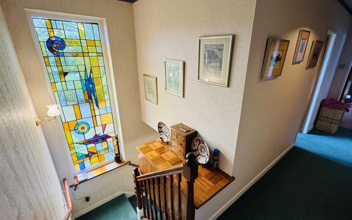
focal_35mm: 17
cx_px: 181
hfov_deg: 94.3
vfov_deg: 68.0
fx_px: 163
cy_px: 113
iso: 160
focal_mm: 2.22
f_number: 2.2
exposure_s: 1/50
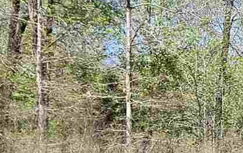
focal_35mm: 179
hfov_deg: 11.3
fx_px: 1186
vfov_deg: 7.3
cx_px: 335
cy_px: 176
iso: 80
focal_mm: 5.4
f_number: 1.8
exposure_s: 1/2077
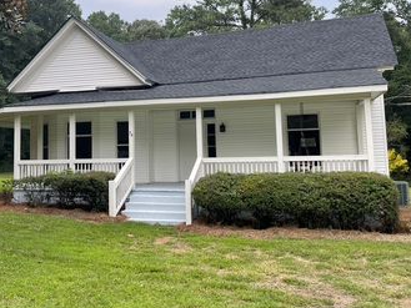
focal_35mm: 38
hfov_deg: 48.7
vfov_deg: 37.5
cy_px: 114
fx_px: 451
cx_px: 166
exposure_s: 1/687
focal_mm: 5.1
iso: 32
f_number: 1.6
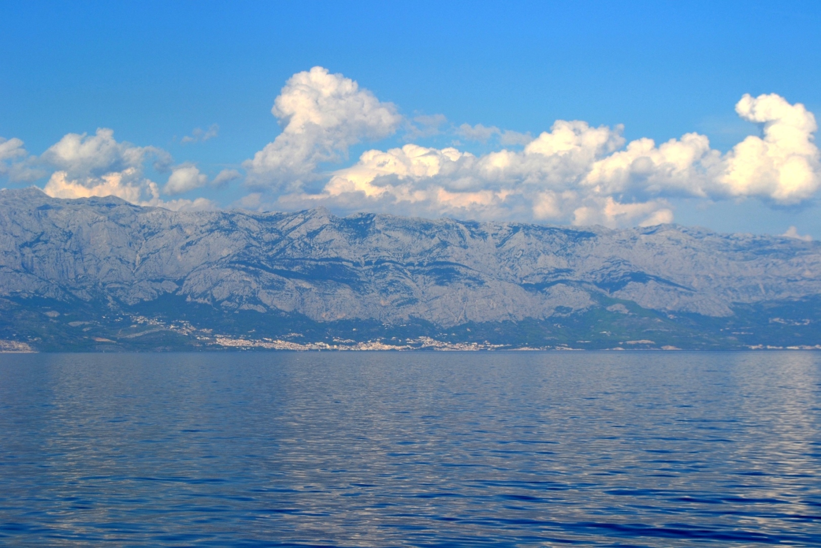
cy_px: 274
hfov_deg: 24.6
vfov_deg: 16.6
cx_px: 410
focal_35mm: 82
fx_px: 1882
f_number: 8
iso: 100
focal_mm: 55
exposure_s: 1/250
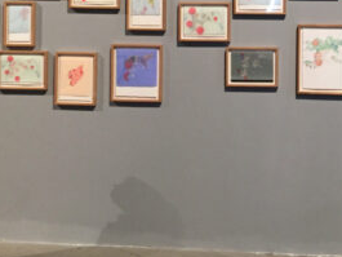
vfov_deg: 19.7
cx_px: 251
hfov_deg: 26.4
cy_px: 17
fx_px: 722
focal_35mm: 73
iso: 160
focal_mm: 4.15
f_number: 2.2
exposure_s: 1/30
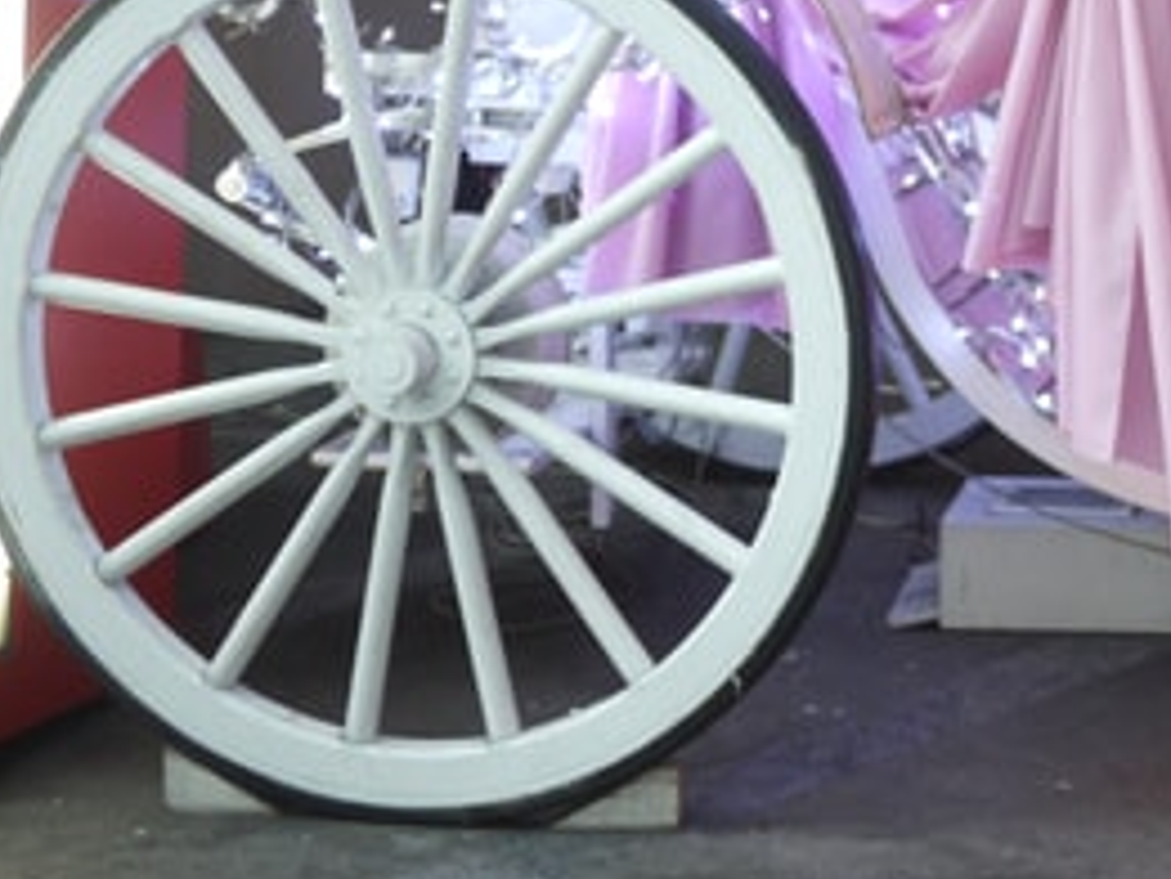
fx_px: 3317
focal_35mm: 98
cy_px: -170
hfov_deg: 18.9
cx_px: 1431
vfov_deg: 14.6
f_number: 1.7
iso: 320
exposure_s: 1/60
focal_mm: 20
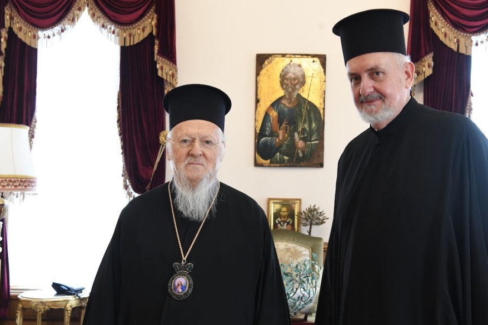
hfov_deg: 40.3
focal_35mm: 49
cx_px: 273
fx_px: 664
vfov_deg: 27.5
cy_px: 161
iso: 3200
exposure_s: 1/100
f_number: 6.3
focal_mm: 42
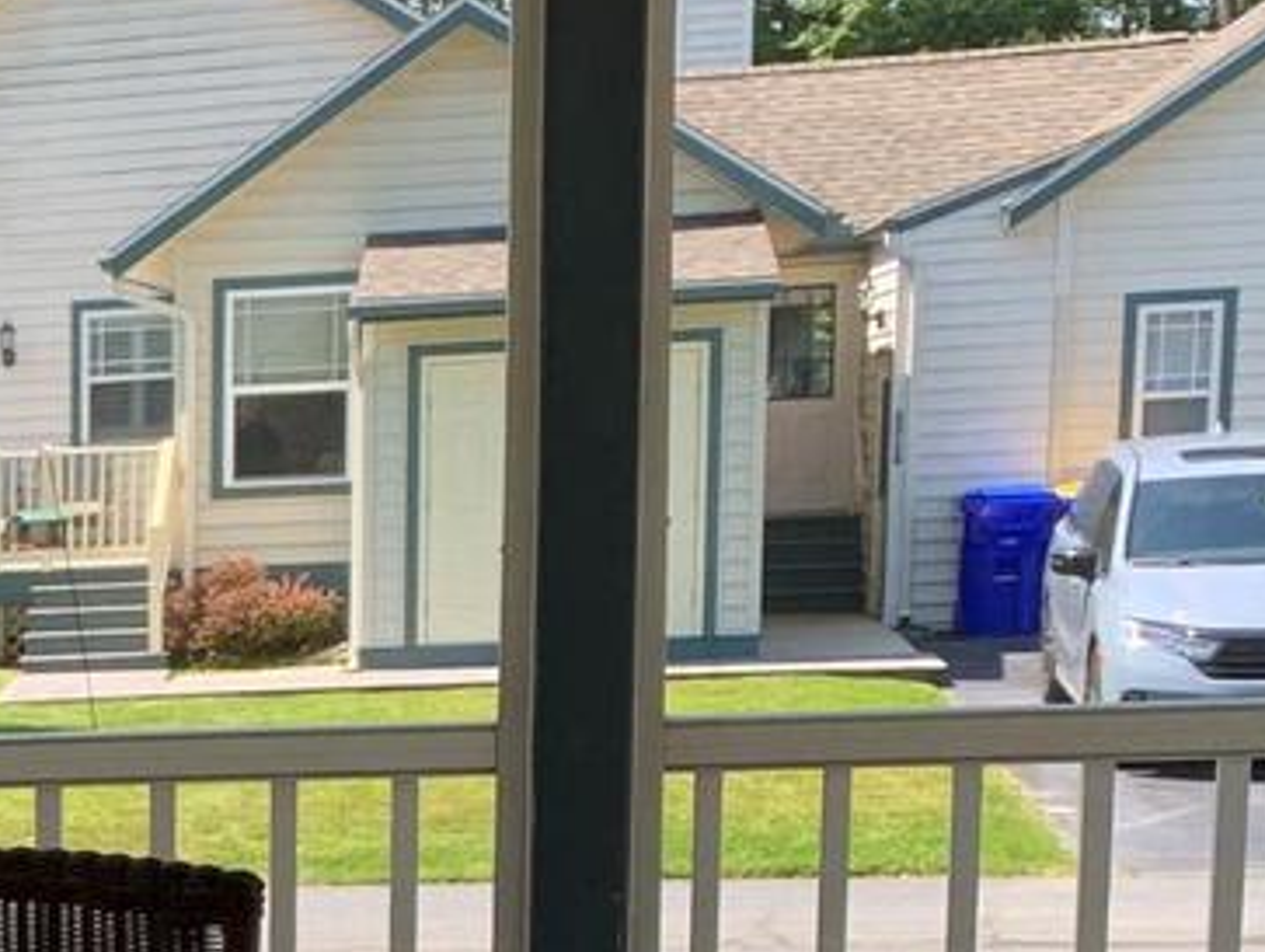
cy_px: 1227
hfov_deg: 17.0
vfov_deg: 13.9
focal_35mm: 103
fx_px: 3768
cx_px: -707
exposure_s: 1/341
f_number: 1.8
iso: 25
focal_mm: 4.25
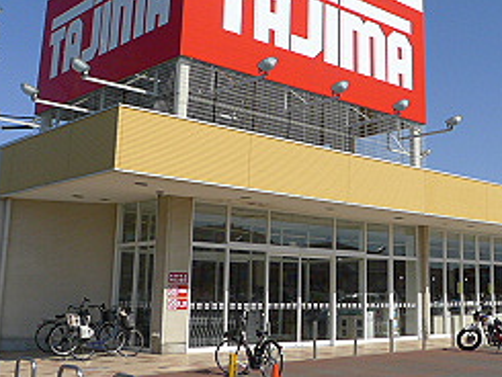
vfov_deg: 30.8
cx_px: 352
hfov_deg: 39.7
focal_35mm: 47
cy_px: 137
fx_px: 682
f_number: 5
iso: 100
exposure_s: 1/800
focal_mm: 3.9
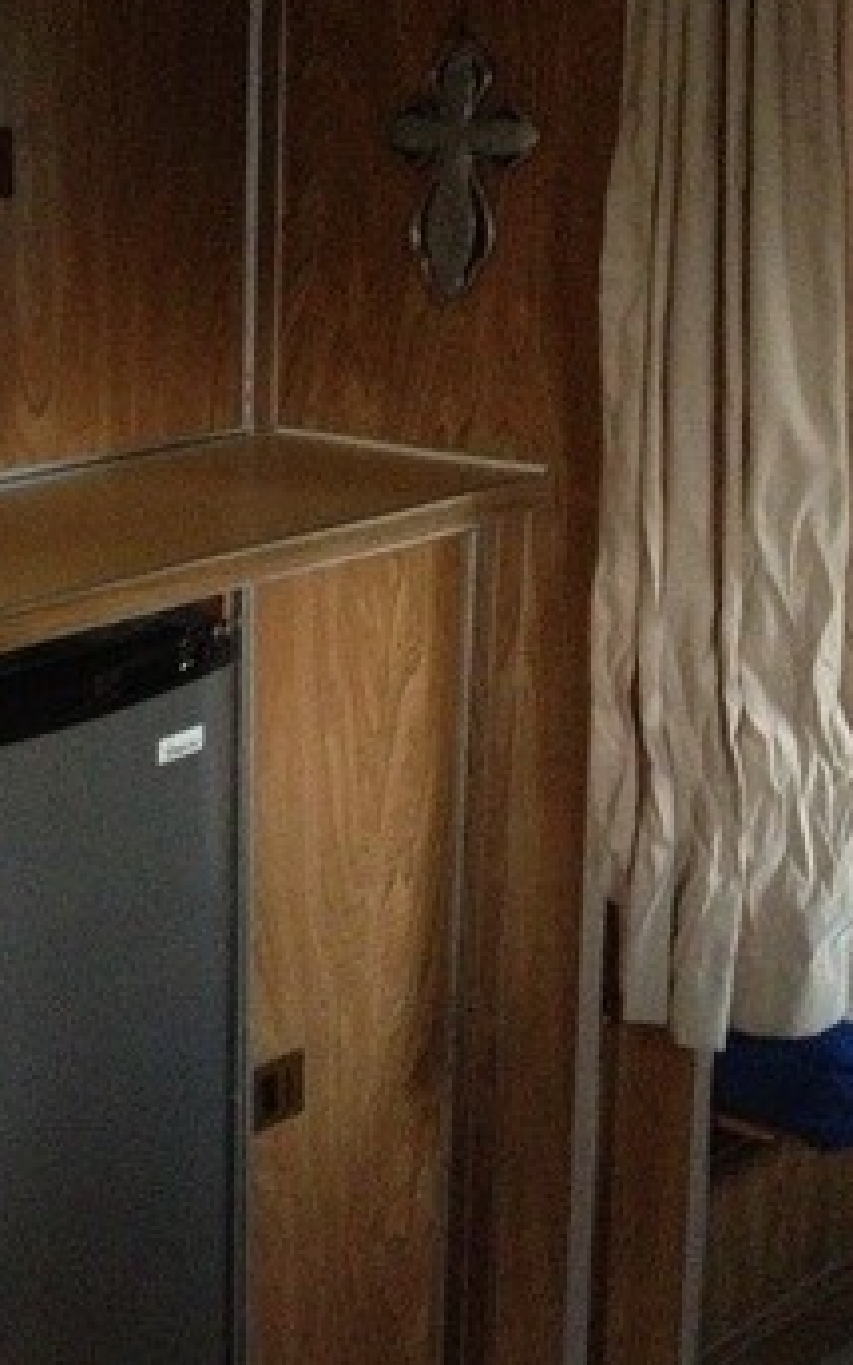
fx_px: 2566
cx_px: -52
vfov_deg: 29.7
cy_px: 575
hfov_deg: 18.3
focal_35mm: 69
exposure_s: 1/15
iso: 800
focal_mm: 4.28
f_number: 2.4
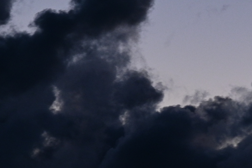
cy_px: 120
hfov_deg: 4.1
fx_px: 3521
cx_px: 129
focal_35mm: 503
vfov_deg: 2.7
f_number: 4
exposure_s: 1/100
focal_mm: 82
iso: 500
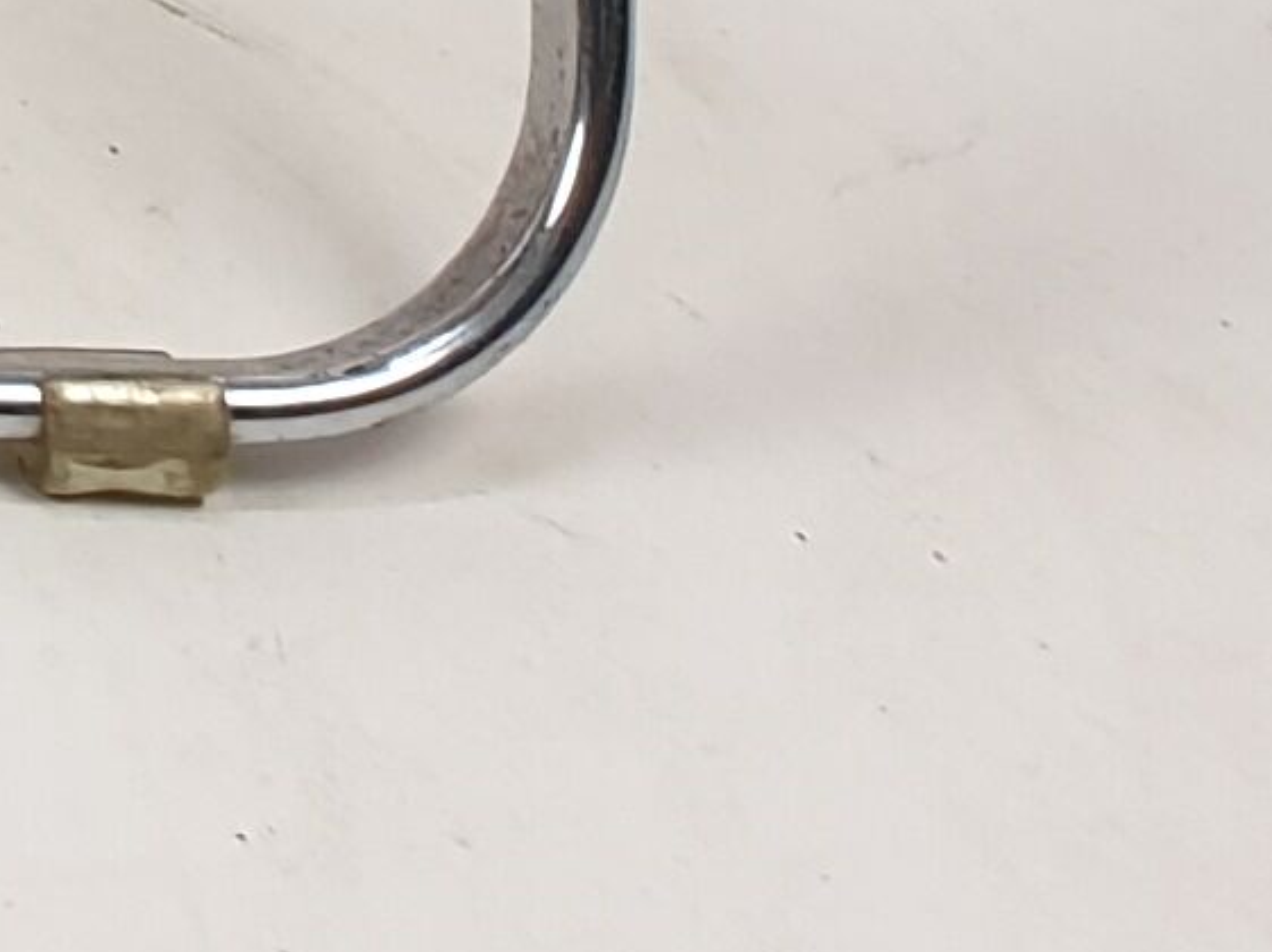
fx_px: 6867
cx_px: -2920
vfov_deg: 6.8
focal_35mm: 187
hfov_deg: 8.4
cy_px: -2351
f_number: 2.4
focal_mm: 4.3
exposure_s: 1/100
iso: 64
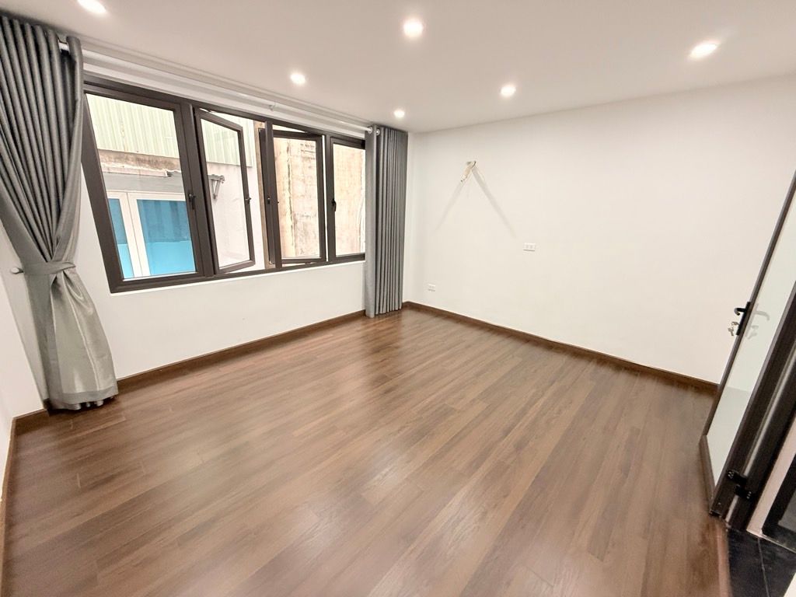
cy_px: 298
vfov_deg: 85.7
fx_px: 322
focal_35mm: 14
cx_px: 398
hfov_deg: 102.1
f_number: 2.2
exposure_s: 1/100
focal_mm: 2.22
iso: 250
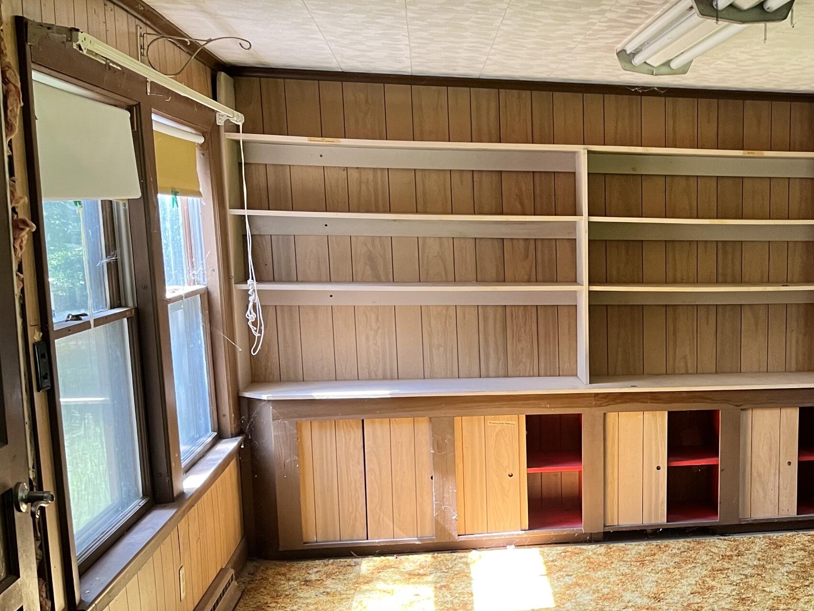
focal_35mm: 46
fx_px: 1082
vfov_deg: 31.2
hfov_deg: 38.7
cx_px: 715
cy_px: 415
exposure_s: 1/93
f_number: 1.6
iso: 125
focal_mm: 5.1
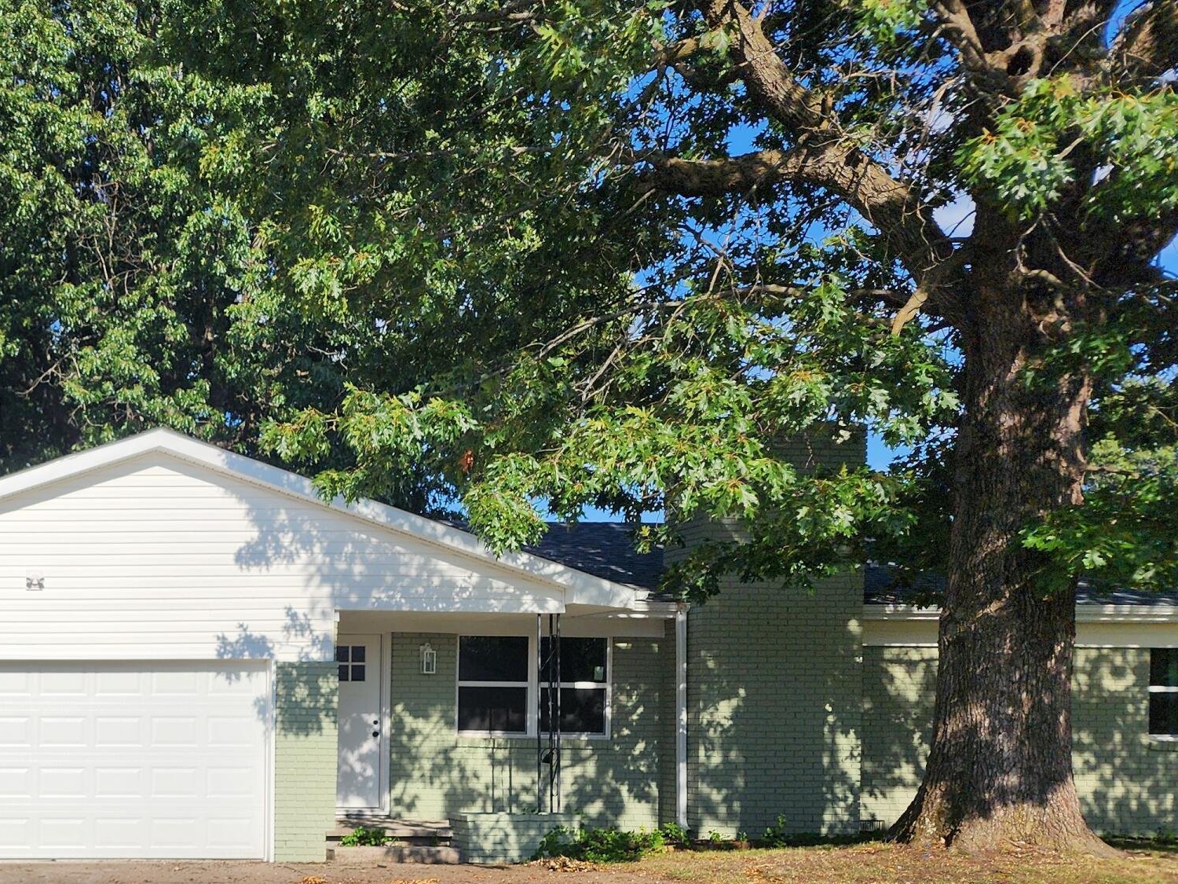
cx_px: 16
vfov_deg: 30.5
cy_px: 746
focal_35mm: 46
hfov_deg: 37.2
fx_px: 1565
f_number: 1.8
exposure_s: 1/1709
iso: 12
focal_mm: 6.4
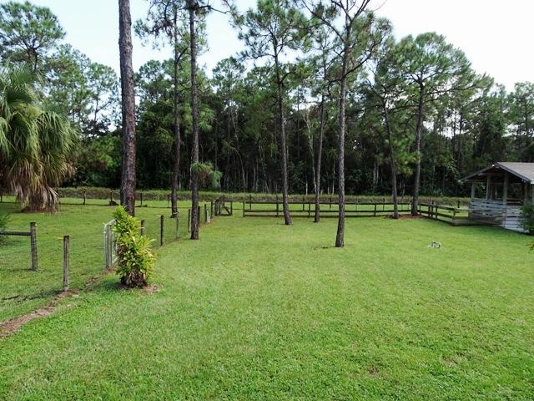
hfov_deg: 71.6
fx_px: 370
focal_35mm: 24
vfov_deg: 56.8
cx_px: 267
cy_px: 200
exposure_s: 1/160
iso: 80
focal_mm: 4.1
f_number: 3.5
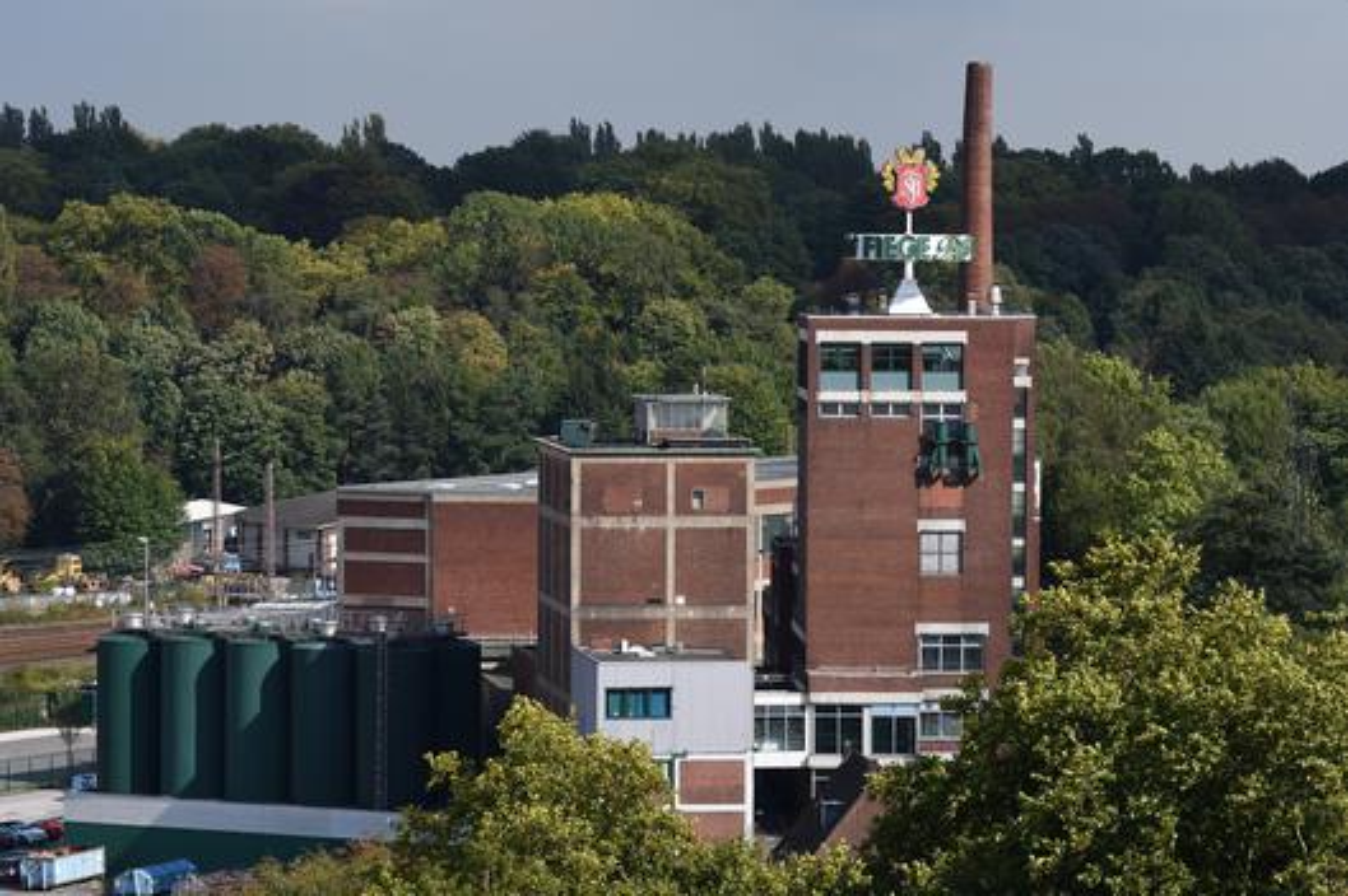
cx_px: 674
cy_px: 448
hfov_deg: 12.5
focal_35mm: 165
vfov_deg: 8.3
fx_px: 6174
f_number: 8
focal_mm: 110
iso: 220
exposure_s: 1/640
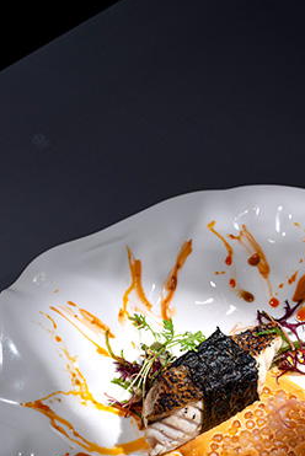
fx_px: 1281
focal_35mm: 101
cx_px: 239
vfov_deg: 20.0
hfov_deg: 13.5
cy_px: 349
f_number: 8
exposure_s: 1/100
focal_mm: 50
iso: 100
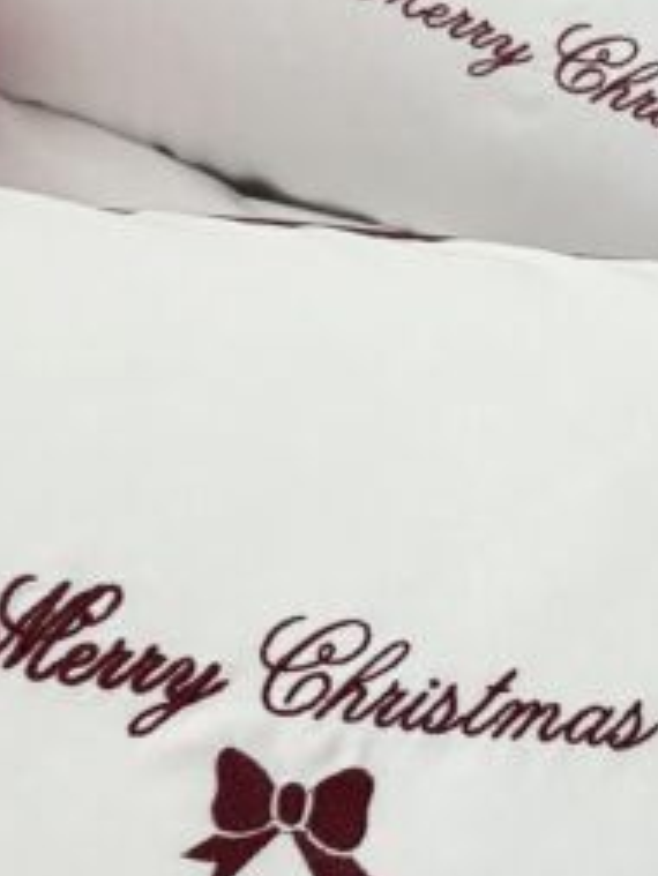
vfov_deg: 20.0
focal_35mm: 97
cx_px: 790
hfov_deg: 14.8
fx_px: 2456
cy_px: 156
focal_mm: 6.76
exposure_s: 1/60
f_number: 1.78
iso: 400
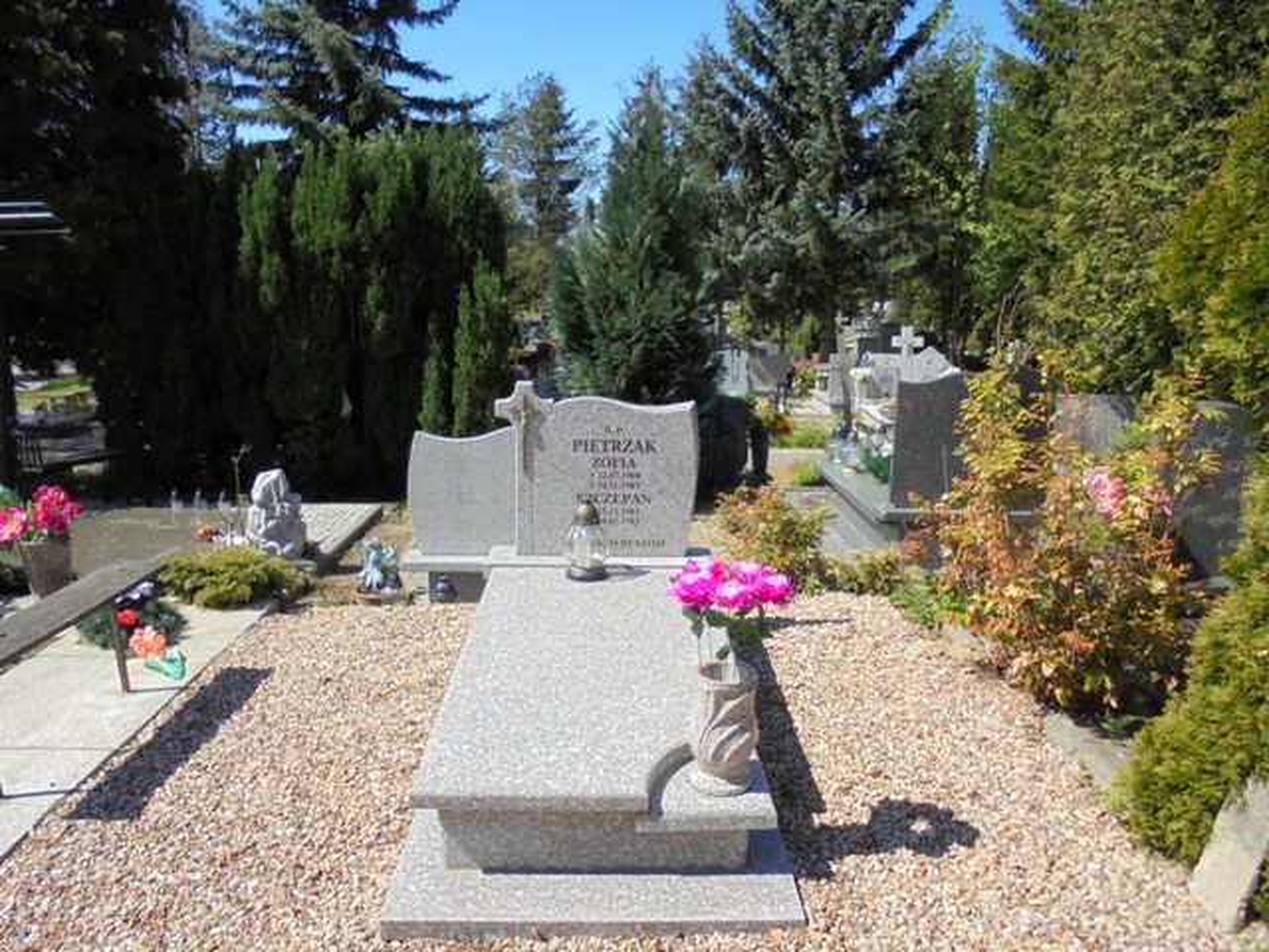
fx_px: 953
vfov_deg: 53.1
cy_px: 476
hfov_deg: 67.3
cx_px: 634
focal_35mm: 26
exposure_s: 1/800
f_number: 3.5
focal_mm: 4.6
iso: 100
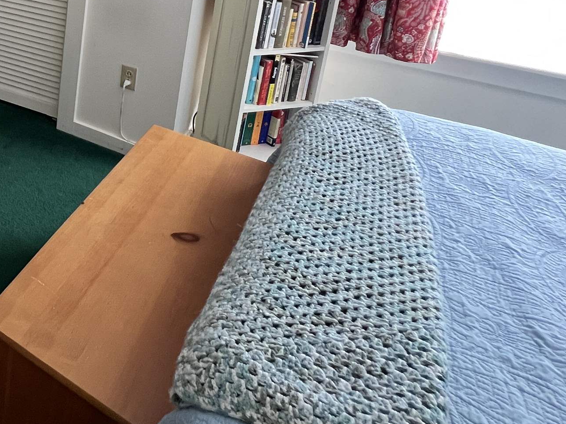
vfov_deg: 38.6
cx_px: -95
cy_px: -27
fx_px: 507
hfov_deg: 41.9
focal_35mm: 31
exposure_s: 1/120
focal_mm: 1.57
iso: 250
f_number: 1.8
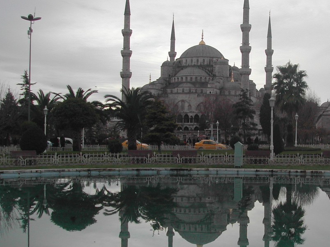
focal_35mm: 56
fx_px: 534
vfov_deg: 26.1
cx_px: 224
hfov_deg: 34.0
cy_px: 140
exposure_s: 1/154
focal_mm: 8
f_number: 7.6
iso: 100
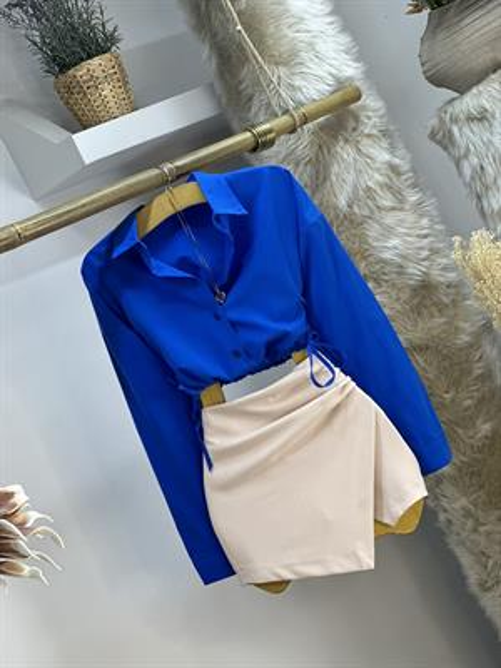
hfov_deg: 19.1
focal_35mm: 77
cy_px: 334
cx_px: 250
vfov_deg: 25.3
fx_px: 1486
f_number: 2.8
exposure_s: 1/100
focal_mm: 9
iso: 160
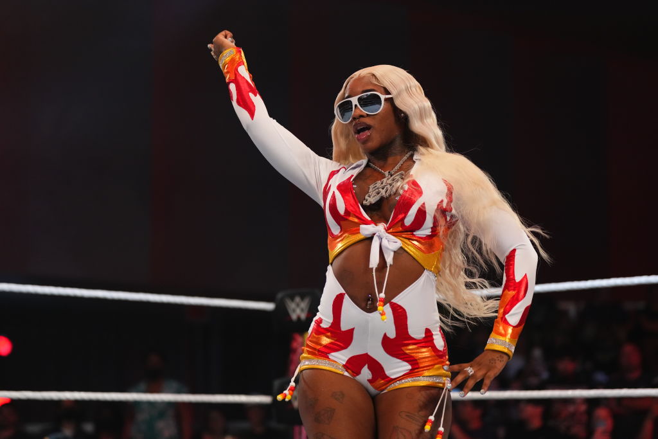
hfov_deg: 22.4
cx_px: 329
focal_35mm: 91
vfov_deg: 15.0
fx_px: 1663
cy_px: 220
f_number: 2.8
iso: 3200
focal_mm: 91
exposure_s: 1/800
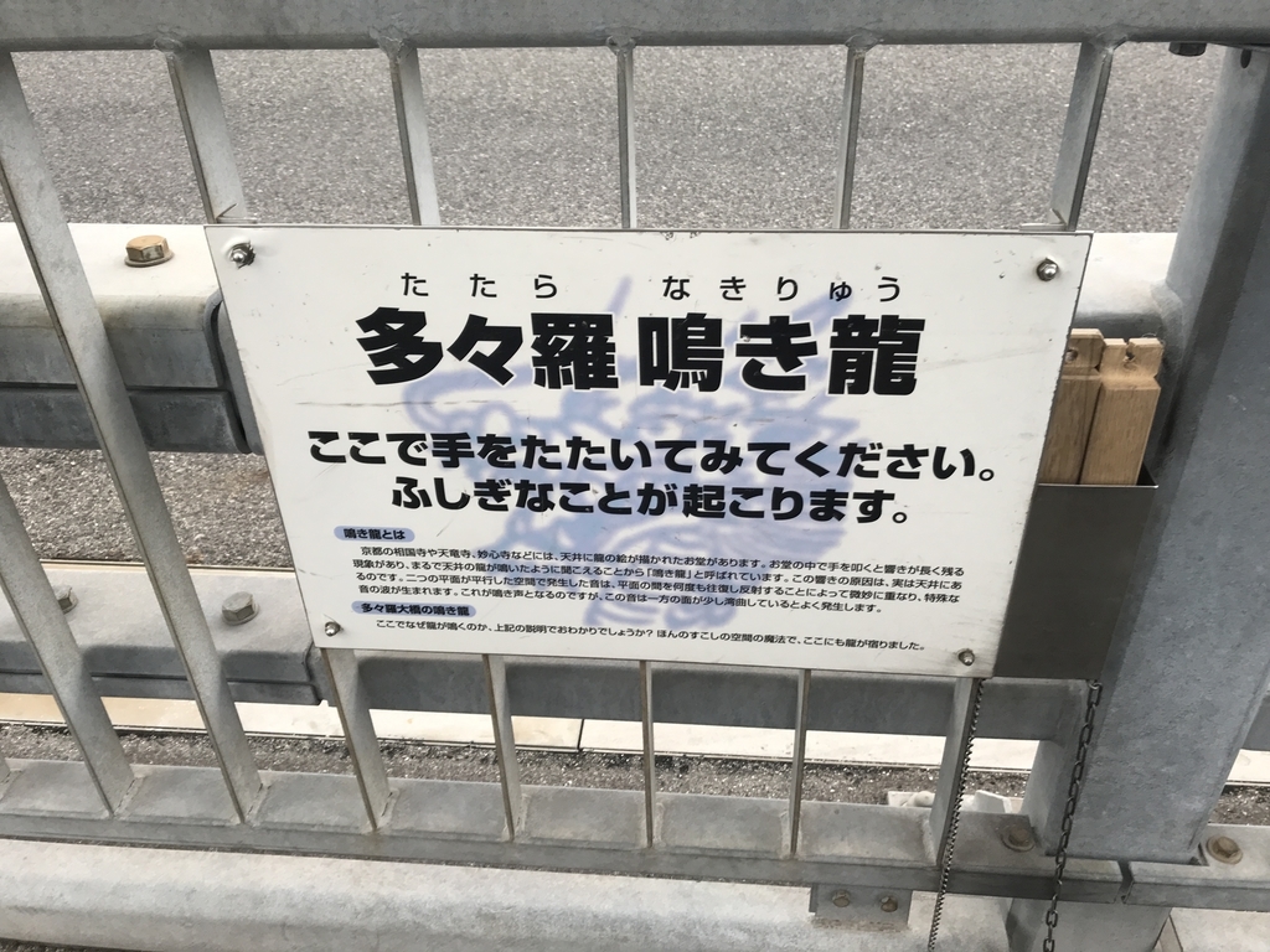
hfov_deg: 63.4
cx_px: 635
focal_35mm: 28
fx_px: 1027
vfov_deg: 49.7
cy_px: 476
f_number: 1.8
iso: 32
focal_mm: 3.99
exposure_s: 1/120
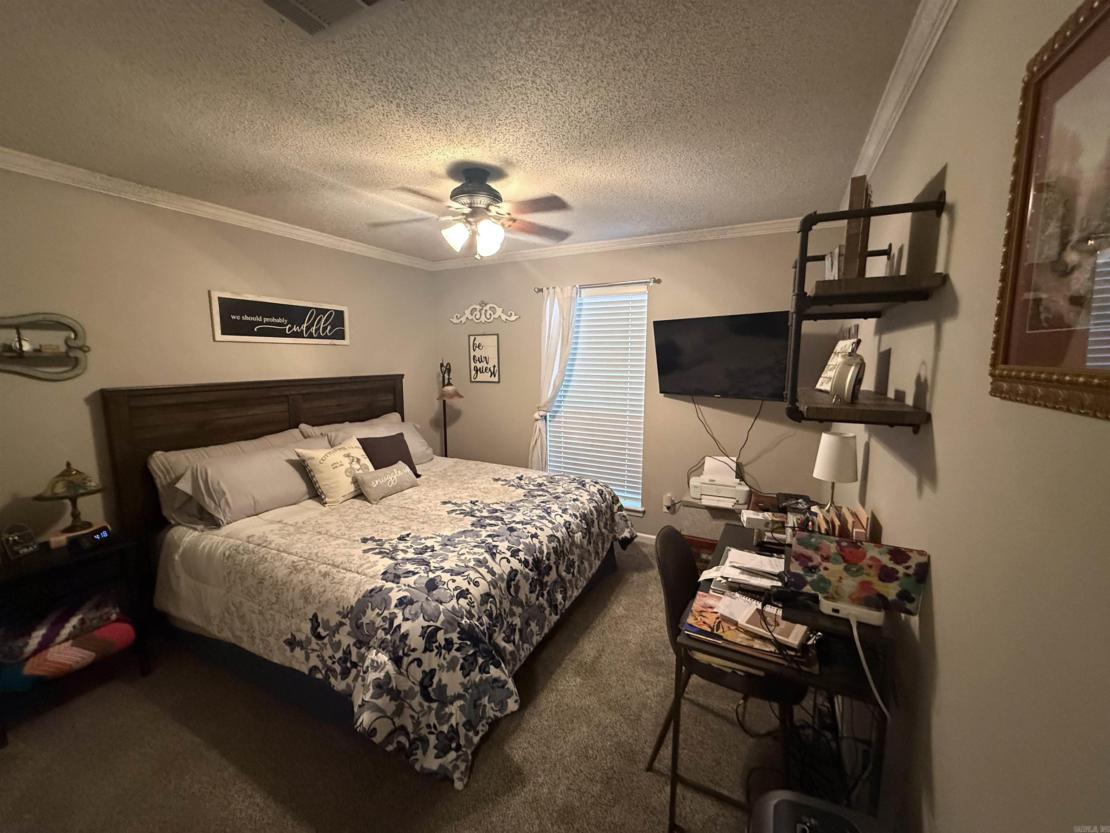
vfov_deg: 85.7
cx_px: 555
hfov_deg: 102.1
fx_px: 449
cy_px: 416
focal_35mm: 14
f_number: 2.2
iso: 800
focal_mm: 2.22
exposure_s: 1/60
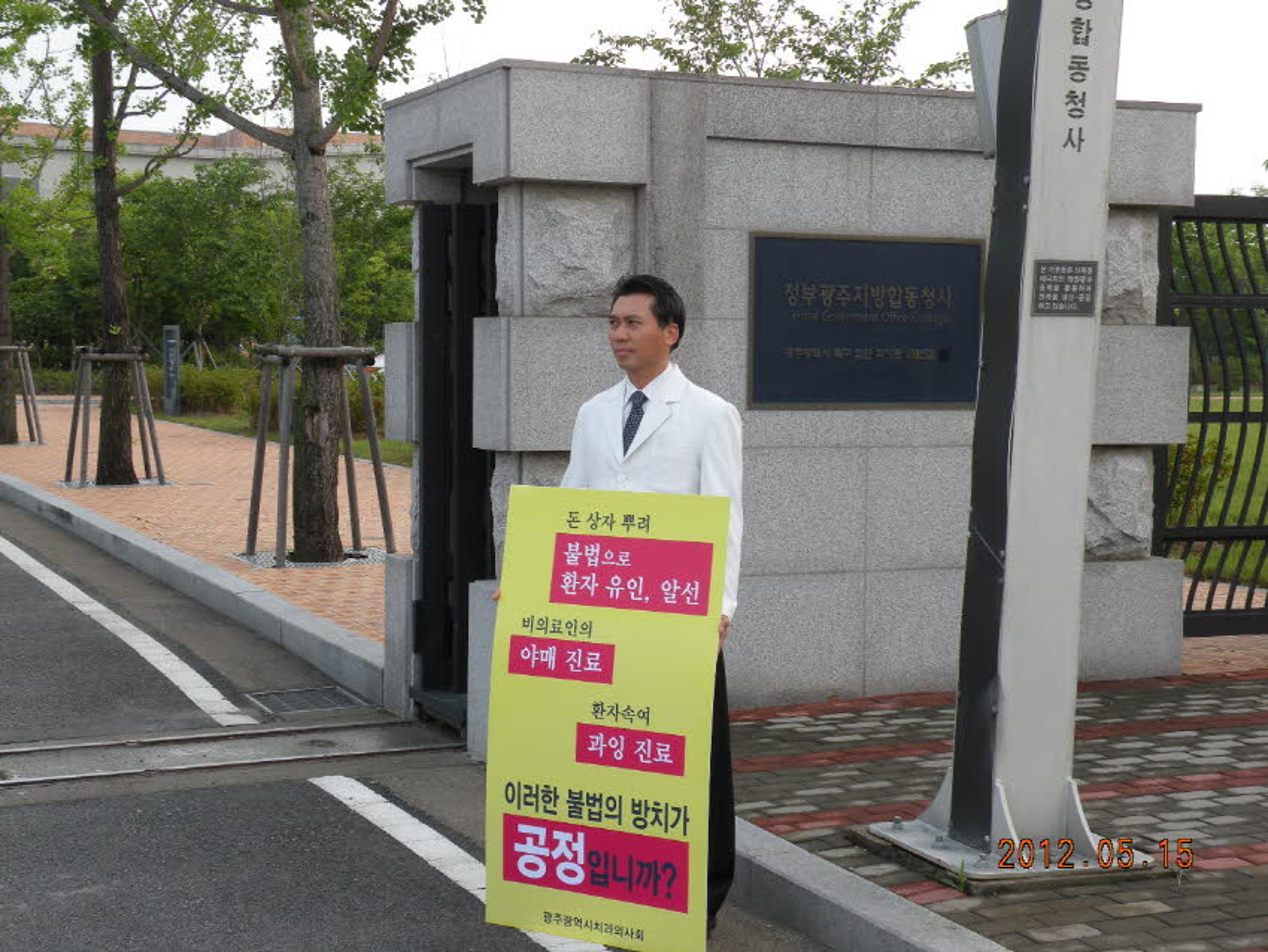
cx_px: 634
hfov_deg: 34.3
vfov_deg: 26.1
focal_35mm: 56
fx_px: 2052
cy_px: 476
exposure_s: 1/126
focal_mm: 9.8
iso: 64
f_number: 5
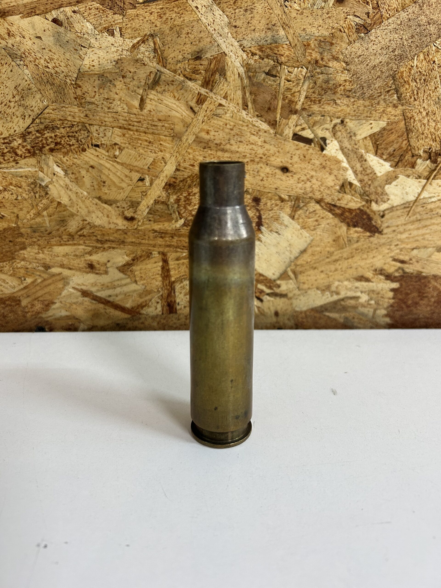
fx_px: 442
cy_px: 294
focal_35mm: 26
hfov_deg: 53.1
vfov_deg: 67.3
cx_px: 220
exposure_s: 1/60
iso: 100
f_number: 1.5
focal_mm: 5.7
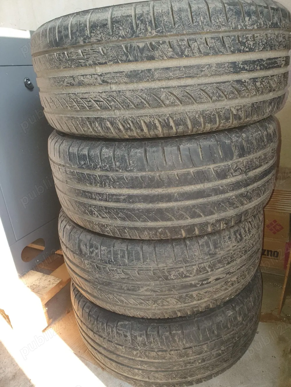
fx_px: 291
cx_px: 146
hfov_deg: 53.1
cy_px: 194
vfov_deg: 67.3
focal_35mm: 26
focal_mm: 4.32
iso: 80
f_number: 2.4
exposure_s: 1/50
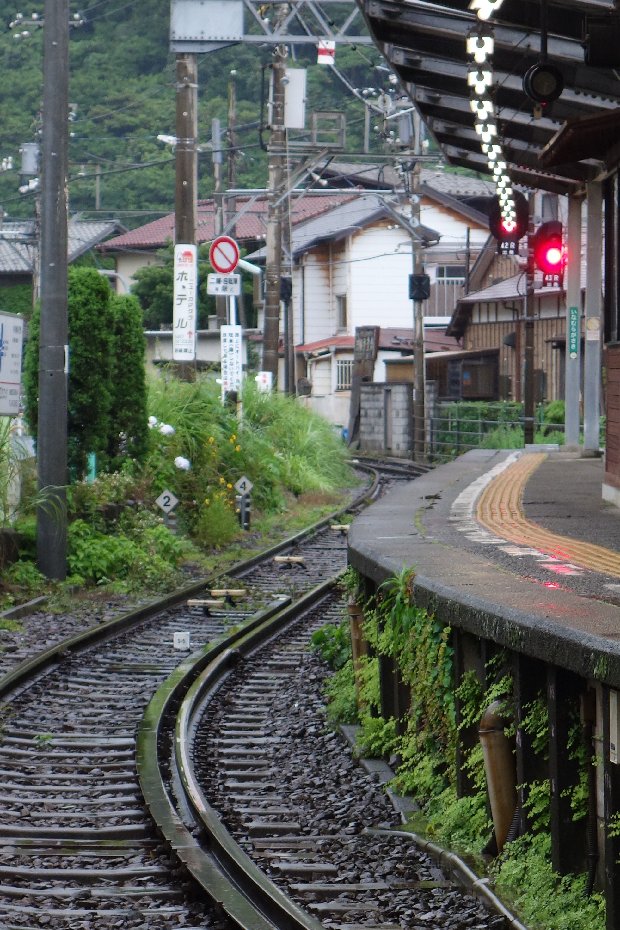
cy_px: 695
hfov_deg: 7.4
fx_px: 4805
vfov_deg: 11.0
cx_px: 355
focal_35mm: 186
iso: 400
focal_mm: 37.1
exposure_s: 1/40
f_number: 4.9
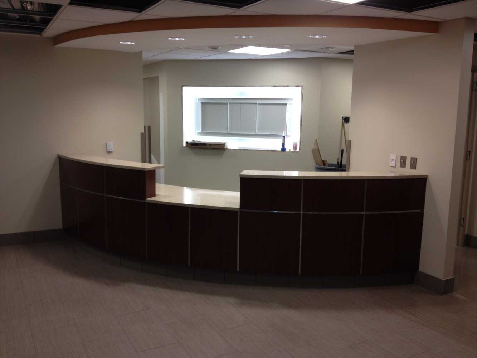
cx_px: 238
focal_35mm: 35
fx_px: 482
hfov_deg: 52.6
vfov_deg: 40.7
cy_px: 179
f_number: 2.4
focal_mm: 4.28
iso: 50
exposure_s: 1/25
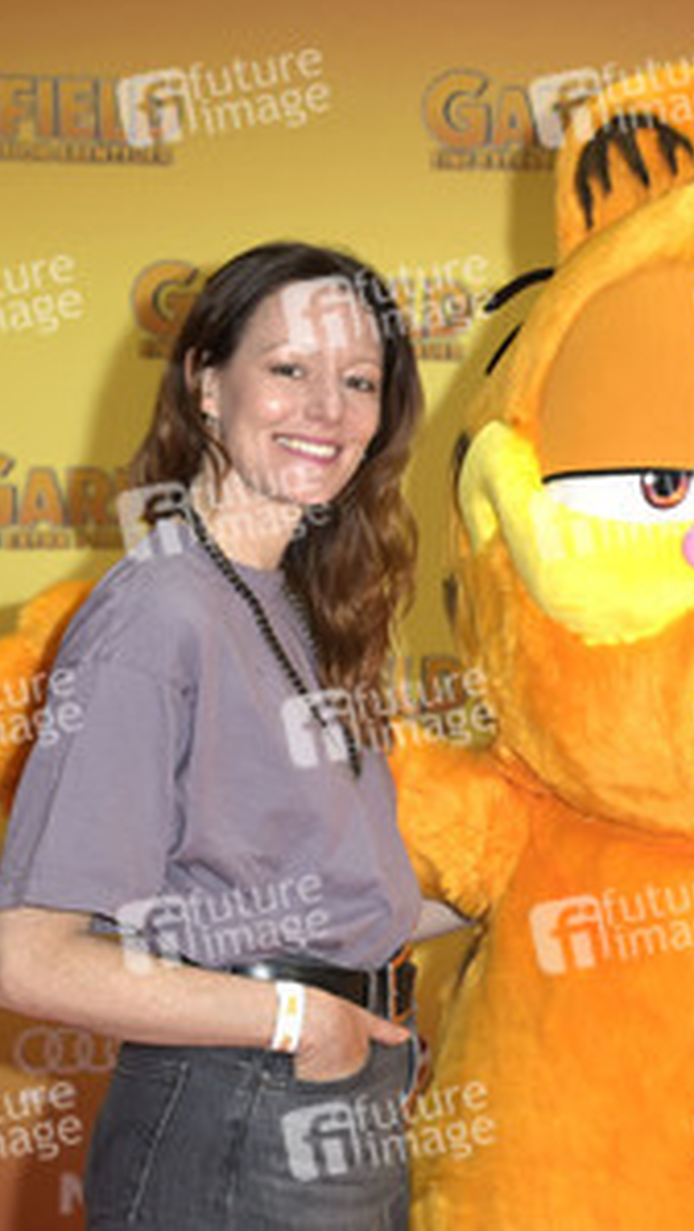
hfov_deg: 11.7
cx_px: 692
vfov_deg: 20.7
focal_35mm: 103
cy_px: 616
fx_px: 3364
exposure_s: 1/250
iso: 640
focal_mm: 65
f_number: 5.6
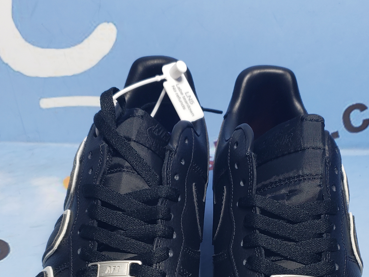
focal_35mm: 54
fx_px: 576
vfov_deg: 25.9
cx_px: 216
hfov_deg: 35.5
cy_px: 267
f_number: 1.5
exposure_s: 1/263
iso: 50
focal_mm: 4.3
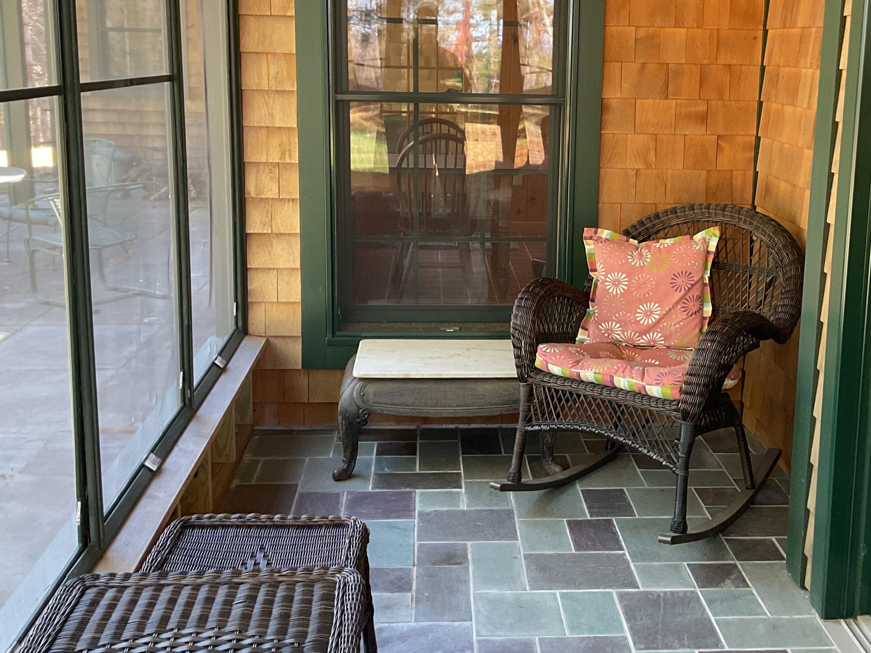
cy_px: 267
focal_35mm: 44
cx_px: 526
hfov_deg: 42.7
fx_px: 1107
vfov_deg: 32.8
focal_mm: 3
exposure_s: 1/60
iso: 100
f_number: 1.8
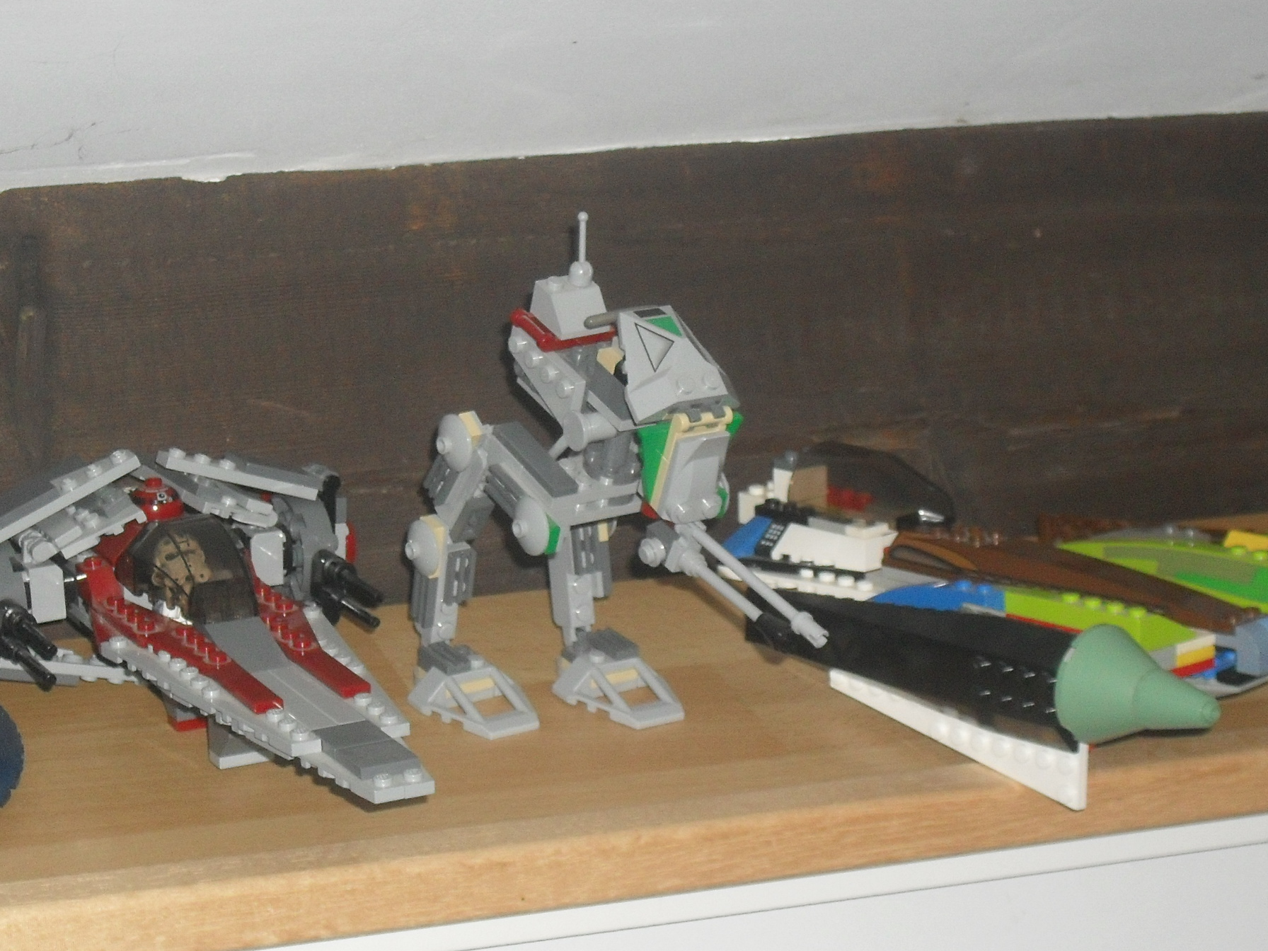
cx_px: 634
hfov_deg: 29.4
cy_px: 476
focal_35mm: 66
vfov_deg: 22.3
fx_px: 2418
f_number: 4.6
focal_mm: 11.7
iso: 200
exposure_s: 1/60
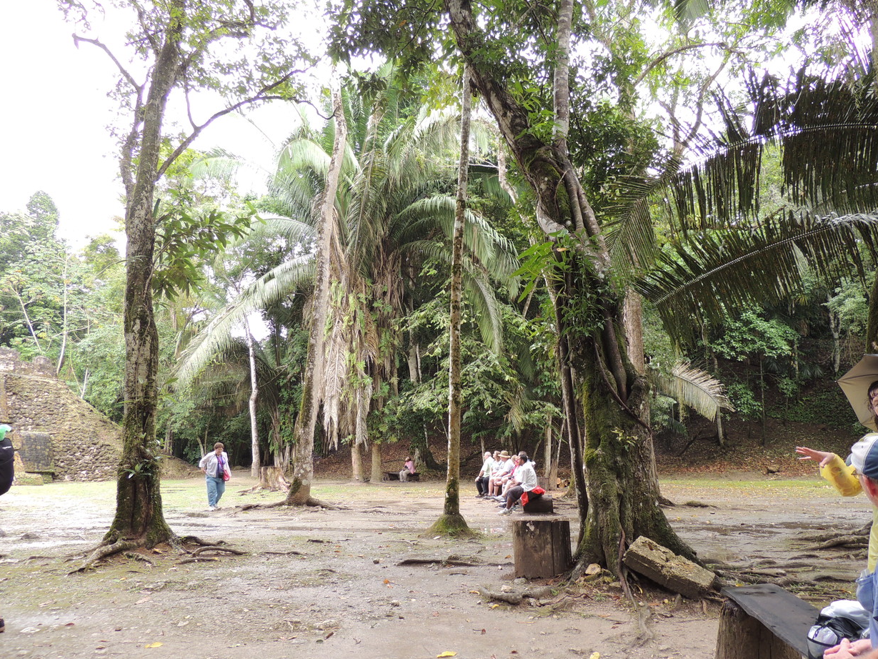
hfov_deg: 69.4
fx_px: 634
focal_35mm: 25
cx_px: 456
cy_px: 329
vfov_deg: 54.9
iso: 100
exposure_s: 1/60
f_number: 3
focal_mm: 4.3
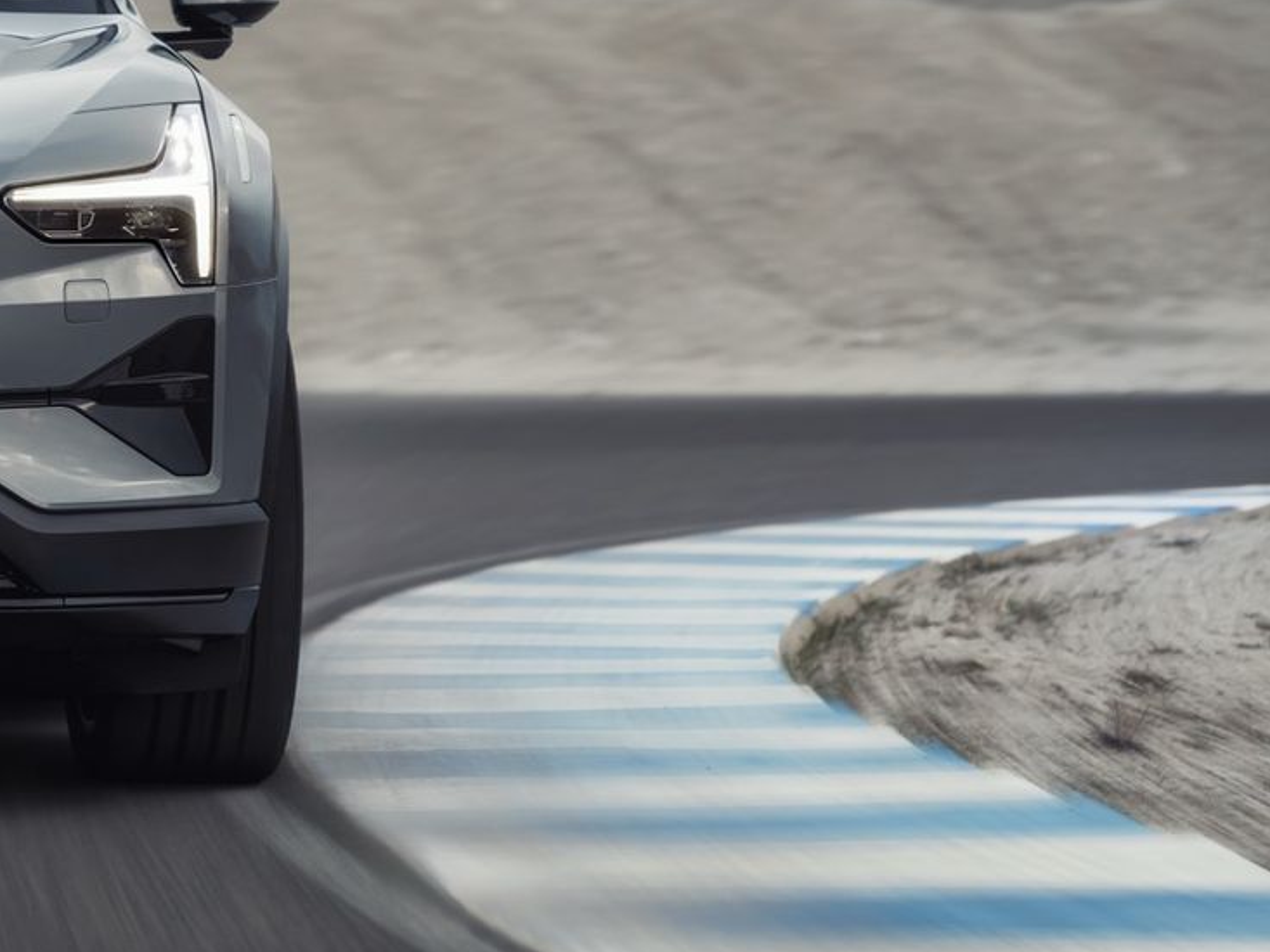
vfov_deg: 7.1
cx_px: -57
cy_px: -10
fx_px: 7596
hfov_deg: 9.5
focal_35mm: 207
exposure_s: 1/40
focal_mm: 100
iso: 800
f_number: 5.6
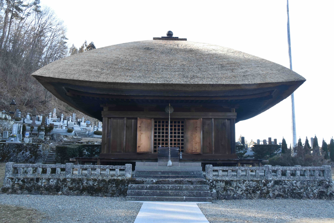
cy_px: 112
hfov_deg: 57.2
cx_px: 167
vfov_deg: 40.0
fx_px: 306
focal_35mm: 33
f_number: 8
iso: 800
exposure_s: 1/80
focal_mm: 22
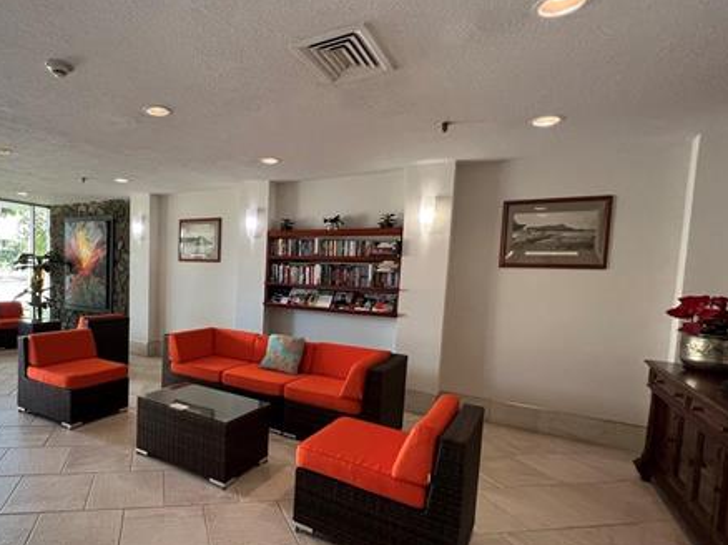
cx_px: 231
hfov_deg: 81.3
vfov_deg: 68.4
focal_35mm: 19
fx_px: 399
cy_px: 302
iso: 250
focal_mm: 1.57
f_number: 1.8
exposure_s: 1/60
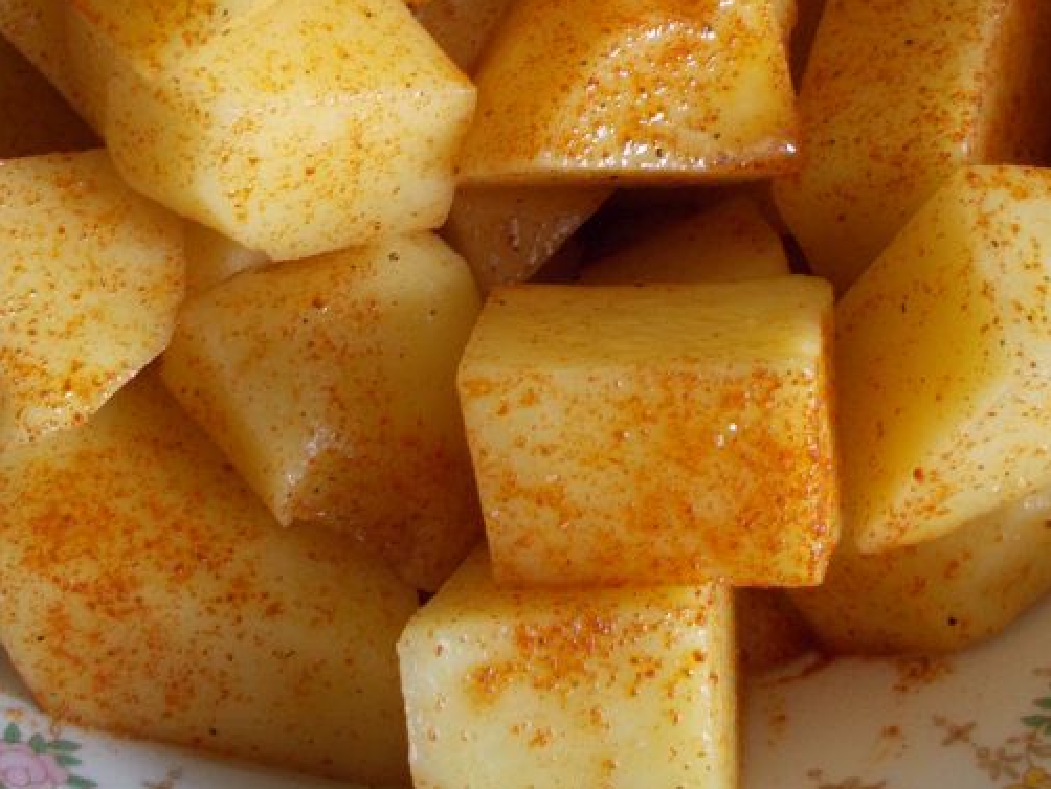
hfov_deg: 36.1
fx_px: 1610
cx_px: 500
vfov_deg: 26.7
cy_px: 90
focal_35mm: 53
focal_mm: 4.6
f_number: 3.2
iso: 160
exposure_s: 1/25
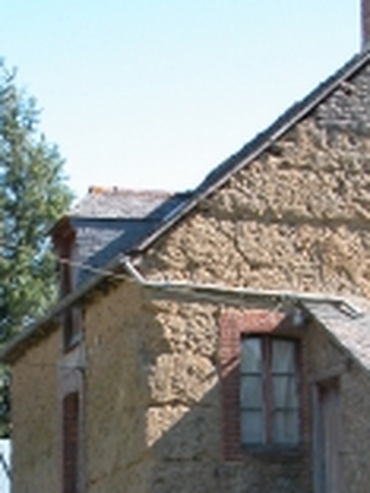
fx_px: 1967
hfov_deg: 10.7
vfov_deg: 14.0
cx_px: 89
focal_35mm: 138
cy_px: 515
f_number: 5.2
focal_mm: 10.7
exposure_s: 1/140
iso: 100
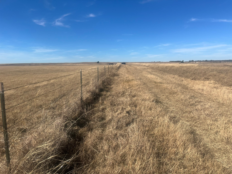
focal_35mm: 26
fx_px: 174
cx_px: 116
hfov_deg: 67.3
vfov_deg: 53.1
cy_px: 87
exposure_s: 1/4854
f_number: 1.6
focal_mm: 5.1
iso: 50
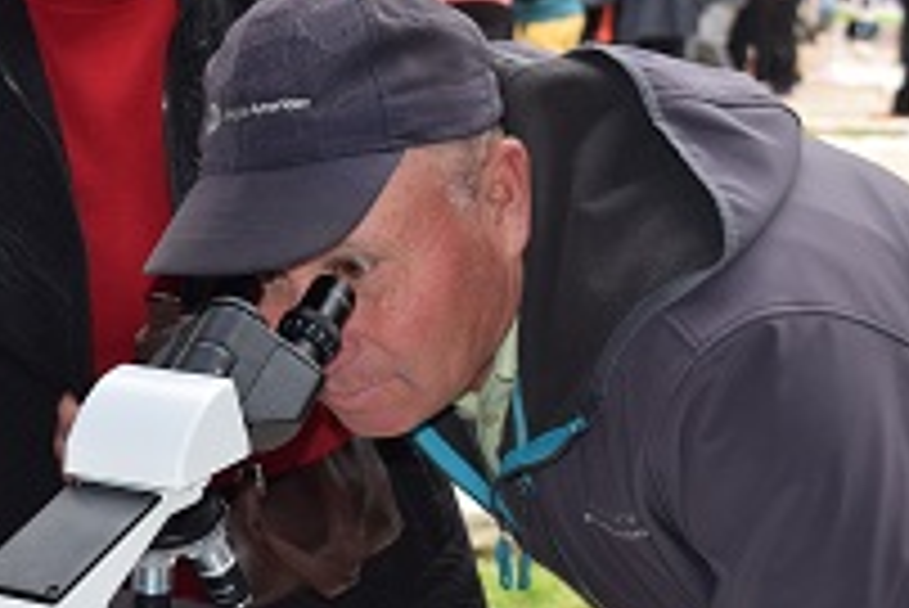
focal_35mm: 107
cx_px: 371
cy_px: 137
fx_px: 2704
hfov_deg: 19.1
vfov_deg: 12.8
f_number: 5.6
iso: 125
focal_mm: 34
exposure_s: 1/125
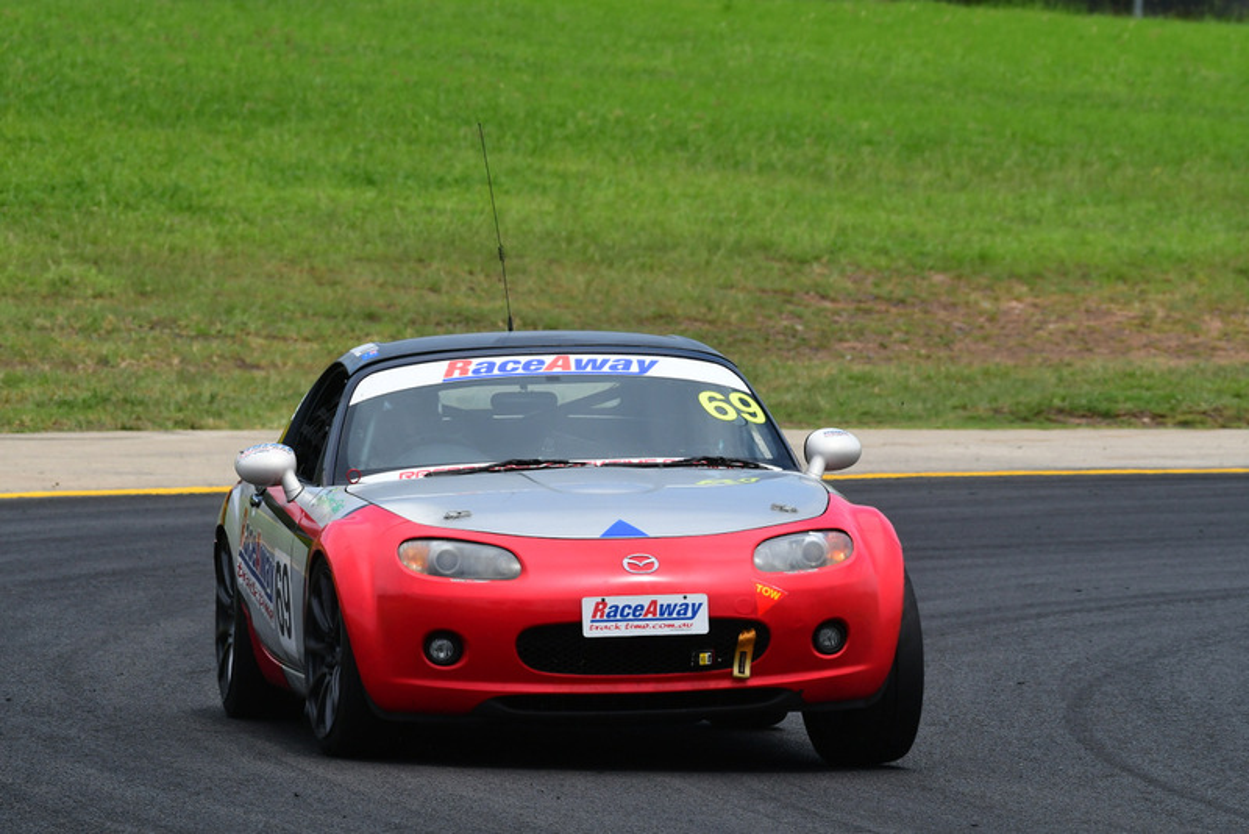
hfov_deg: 4.7
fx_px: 15097
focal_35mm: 435
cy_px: 417
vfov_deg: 3.2
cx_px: 624
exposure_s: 1/640
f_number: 11
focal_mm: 290
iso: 400
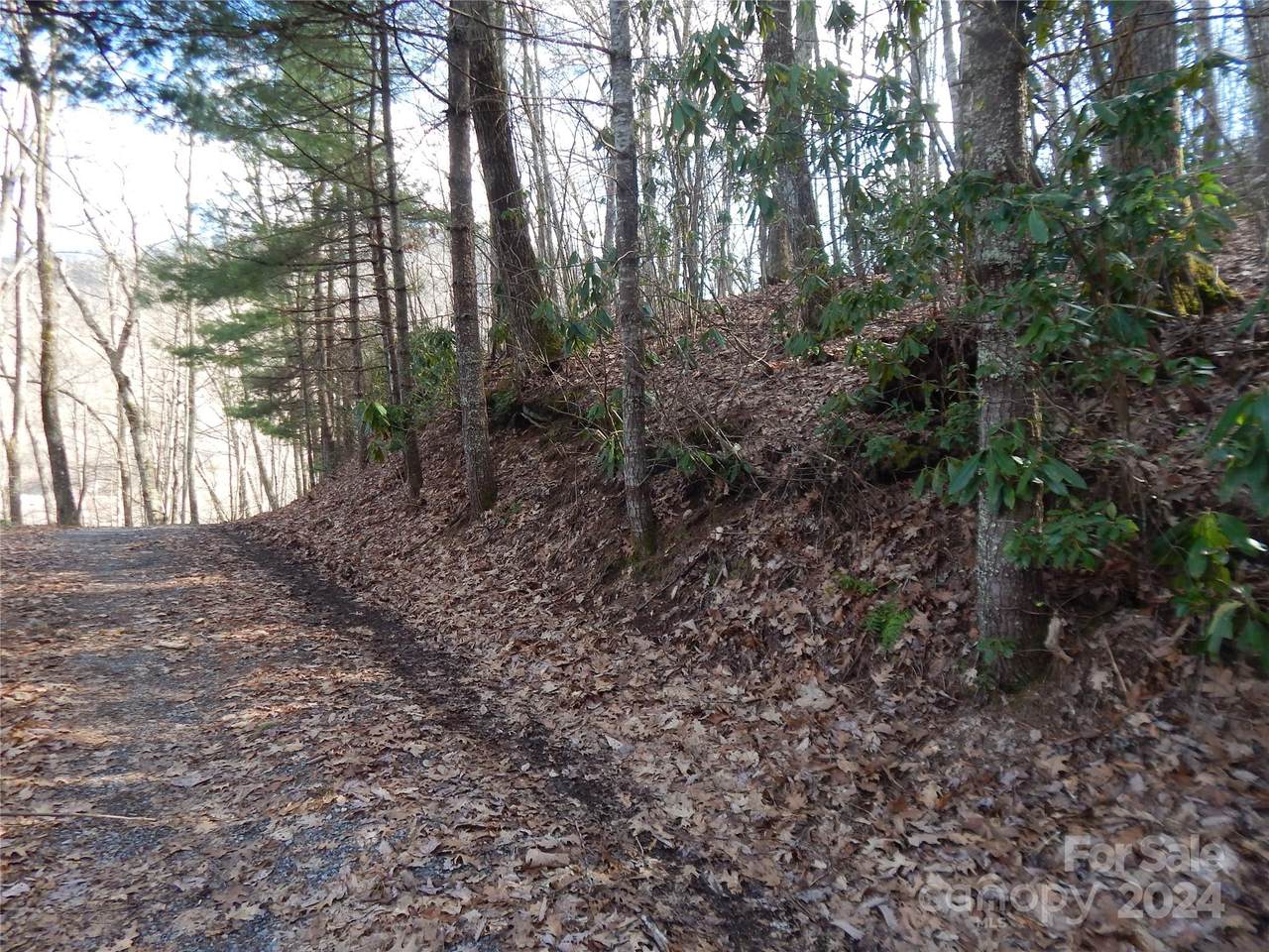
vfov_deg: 58.9
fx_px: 843
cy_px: 476
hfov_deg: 73.9
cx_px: 634
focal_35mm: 23
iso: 125
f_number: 3
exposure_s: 1/100
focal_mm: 4
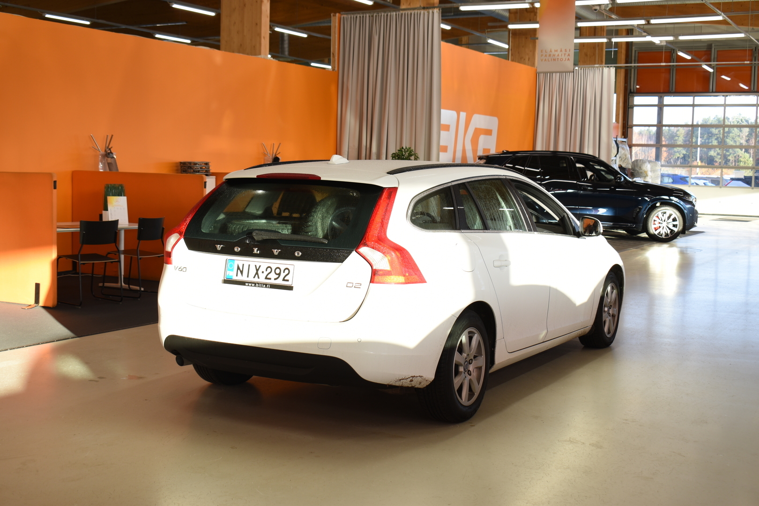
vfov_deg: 28.9
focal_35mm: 46
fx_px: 980
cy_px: 253
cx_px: 380
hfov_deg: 42.3
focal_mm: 31
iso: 100
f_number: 5.6
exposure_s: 1/30
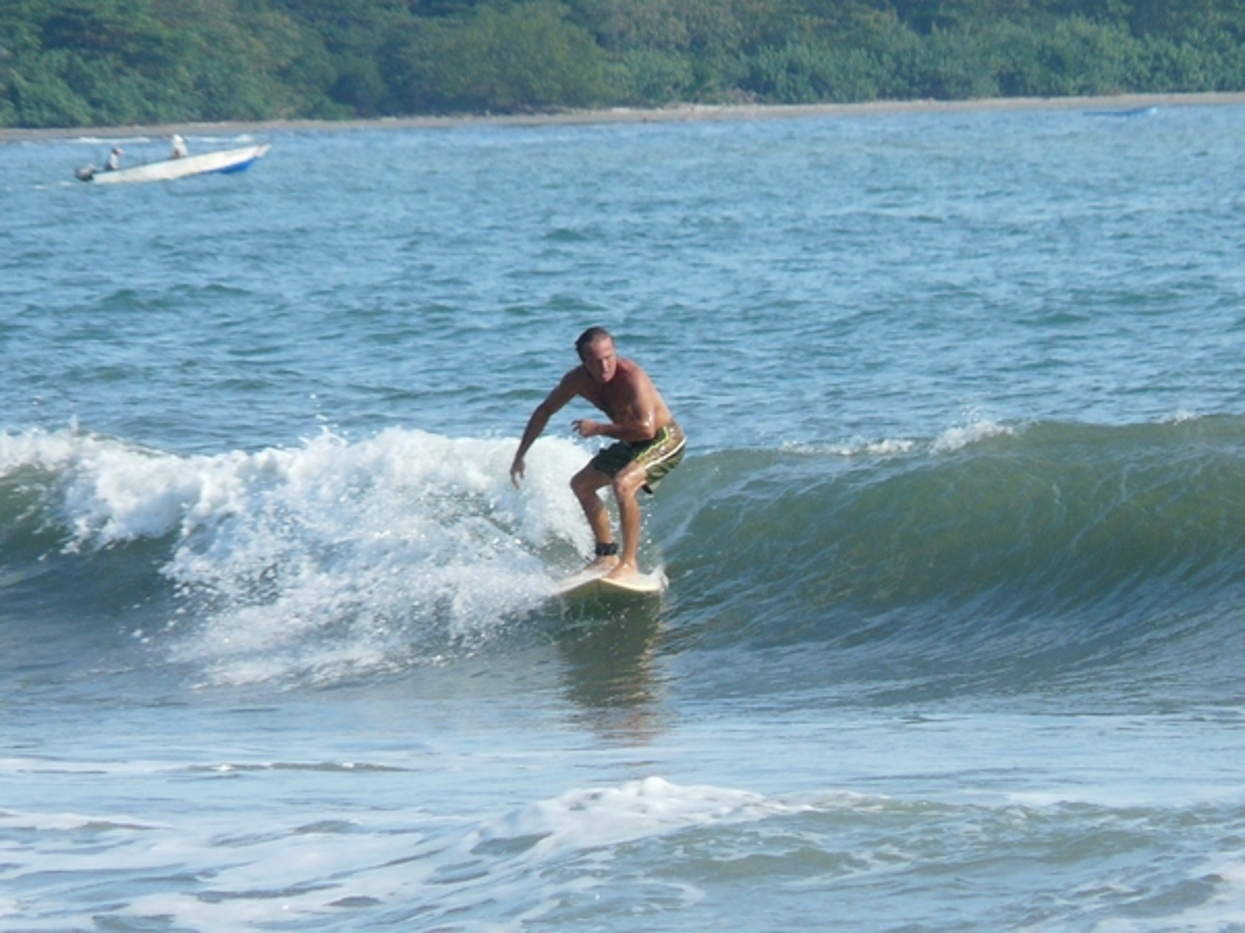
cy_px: 466
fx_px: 28881
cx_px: 622
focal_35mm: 803
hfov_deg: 2.5
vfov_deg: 1.9
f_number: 5.6
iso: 100
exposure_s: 1/320
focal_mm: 82.7
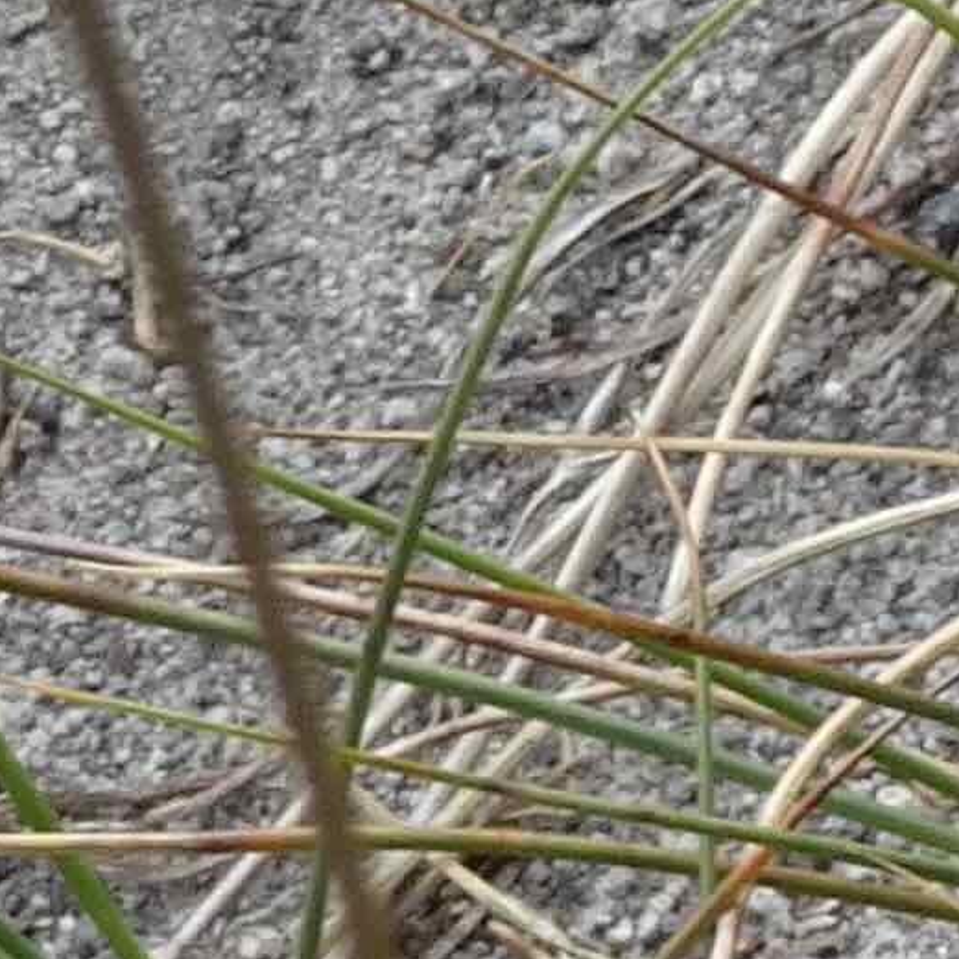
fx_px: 31030
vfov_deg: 1.8
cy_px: 2318
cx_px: 4328
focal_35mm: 990
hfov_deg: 1.7
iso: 80
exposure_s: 1/250
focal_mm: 20.29
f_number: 5.6
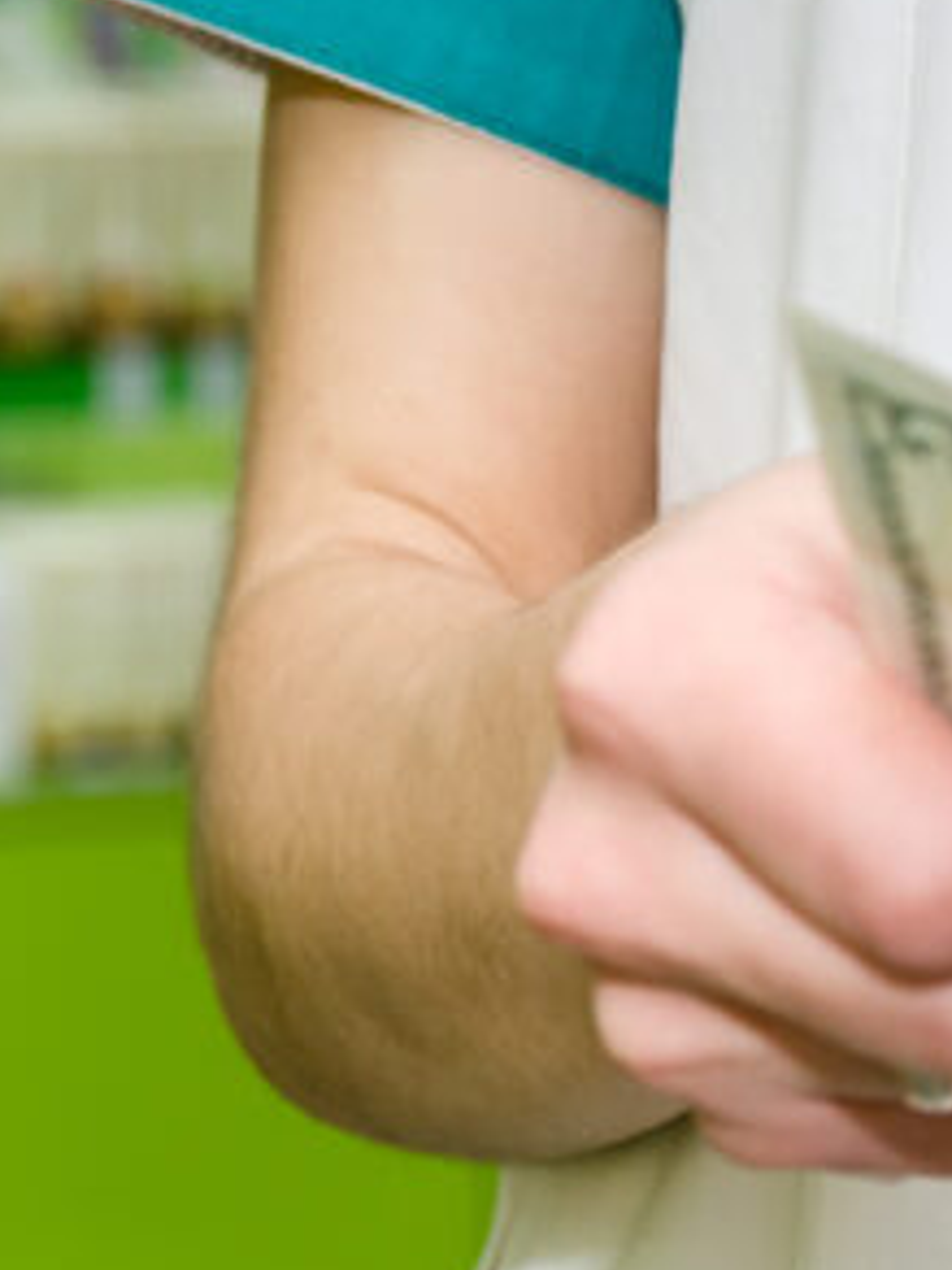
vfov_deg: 9.8
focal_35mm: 202
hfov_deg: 7.3
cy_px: 261
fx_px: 7407
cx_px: 1139
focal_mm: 40
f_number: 4.5
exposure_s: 1/200
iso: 320
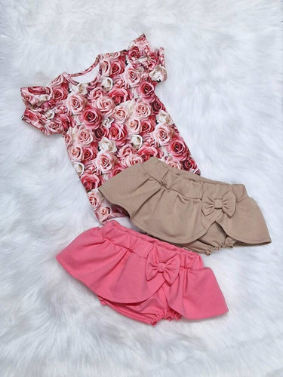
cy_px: 188
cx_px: 142
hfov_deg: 58.9
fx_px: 251
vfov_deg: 73.9
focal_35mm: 23
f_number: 1.8
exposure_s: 1/100
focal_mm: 6.4
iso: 50
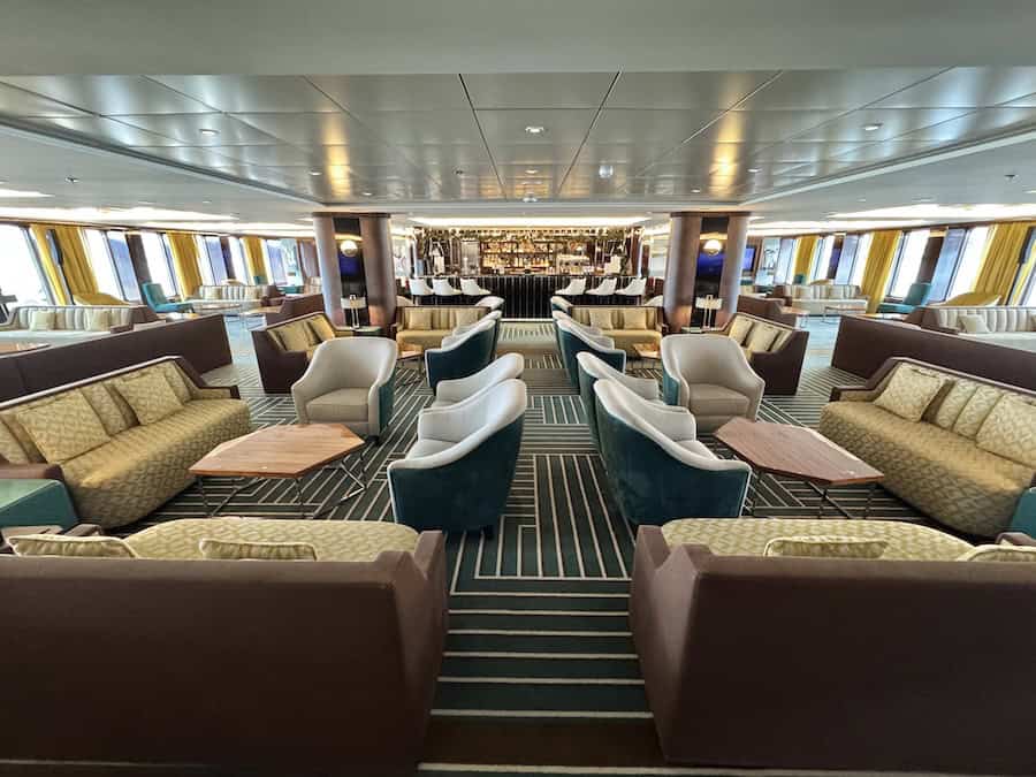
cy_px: 388
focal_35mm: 14
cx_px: 518
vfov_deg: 85.7
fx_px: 419
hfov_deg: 102.1
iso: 640
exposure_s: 1/49
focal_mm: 2.2
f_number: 2.2
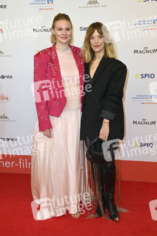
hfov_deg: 26.9
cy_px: 118
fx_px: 328
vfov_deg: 39.6
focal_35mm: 50
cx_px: 78
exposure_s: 1/200
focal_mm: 50
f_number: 7.1
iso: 640
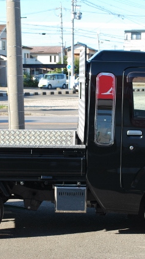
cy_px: 129
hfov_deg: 15.9
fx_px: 520
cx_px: 76
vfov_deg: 27.9
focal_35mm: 76
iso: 110
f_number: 5.6
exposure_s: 1/125
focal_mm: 32
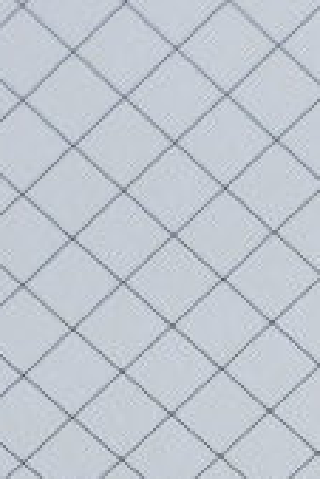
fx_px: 5455
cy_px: 612
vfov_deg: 5.0
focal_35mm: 410
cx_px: 195
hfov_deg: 3.4
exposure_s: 1/320
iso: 100
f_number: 4.8
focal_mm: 18.63
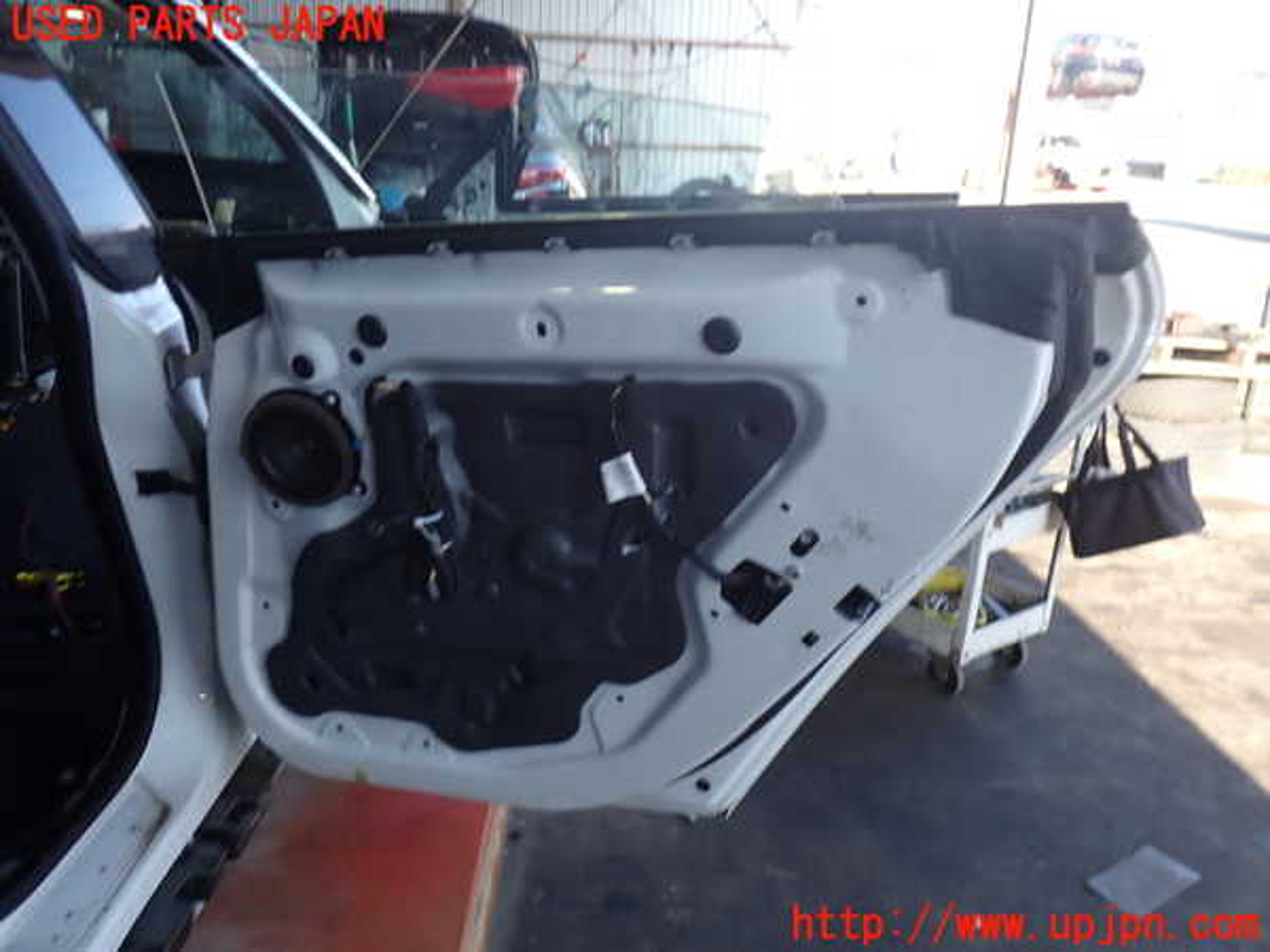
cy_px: 476
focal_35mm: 30
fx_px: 1101
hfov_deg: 60.0
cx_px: 635
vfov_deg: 46.8
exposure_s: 1/30
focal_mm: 5.4
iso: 125
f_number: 6.3
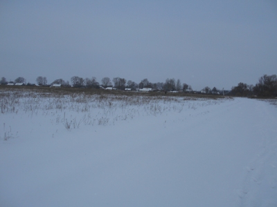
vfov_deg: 53.1
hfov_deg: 67.3
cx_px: 138
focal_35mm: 26
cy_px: 104
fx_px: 208
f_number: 3.2
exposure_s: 1/1600
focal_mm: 4.6
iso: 80
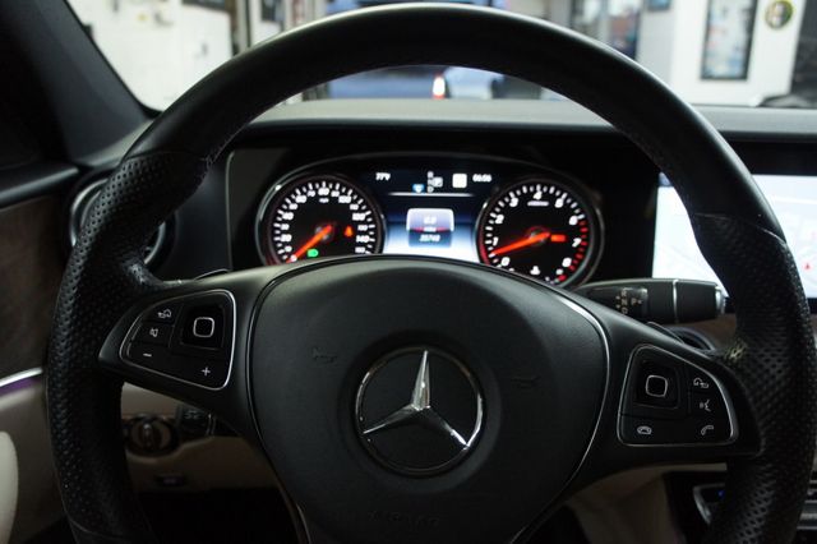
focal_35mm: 27
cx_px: 408
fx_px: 612
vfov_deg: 47.9
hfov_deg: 67.4
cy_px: 272
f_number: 3.5
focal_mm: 18
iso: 800
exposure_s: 1/30
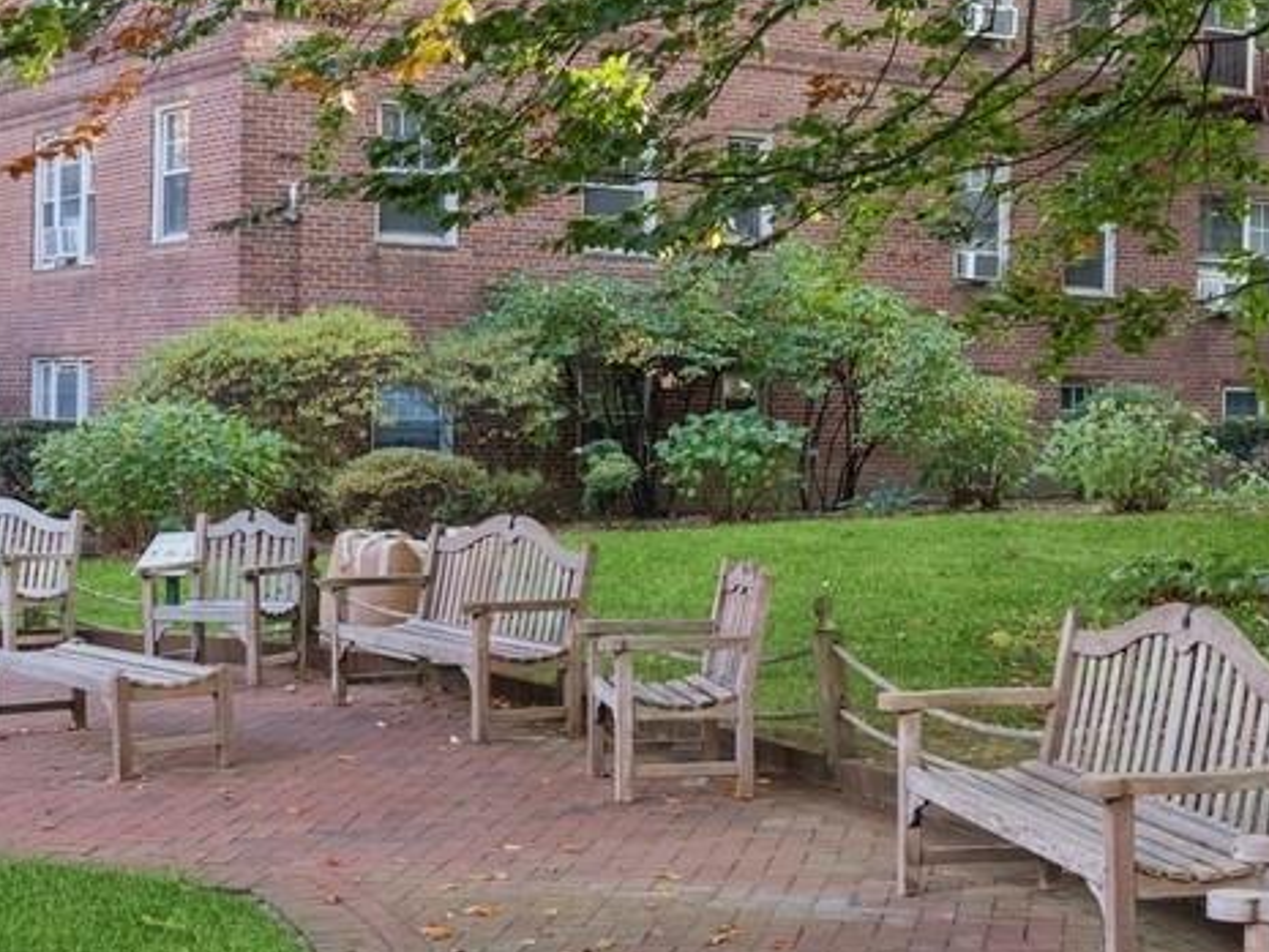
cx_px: 431
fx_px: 2457
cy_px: 434
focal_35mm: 67
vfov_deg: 21.9
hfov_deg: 28.8
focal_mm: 24
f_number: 7.1
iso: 400
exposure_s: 1/25
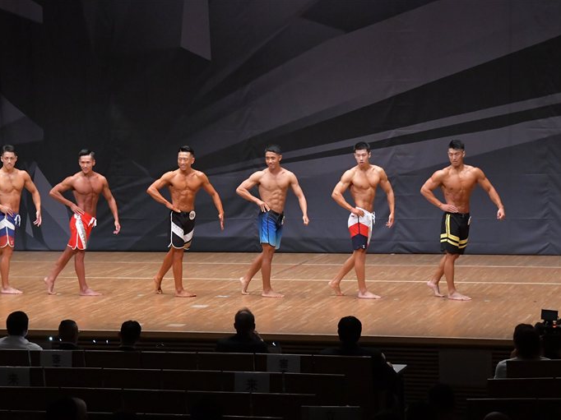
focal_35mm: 118
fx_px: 1912
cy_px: 211
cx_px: 246
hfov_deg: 16.7
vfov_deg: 12.5
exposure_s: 1/400
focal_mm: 72
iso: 6400
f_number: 5.6
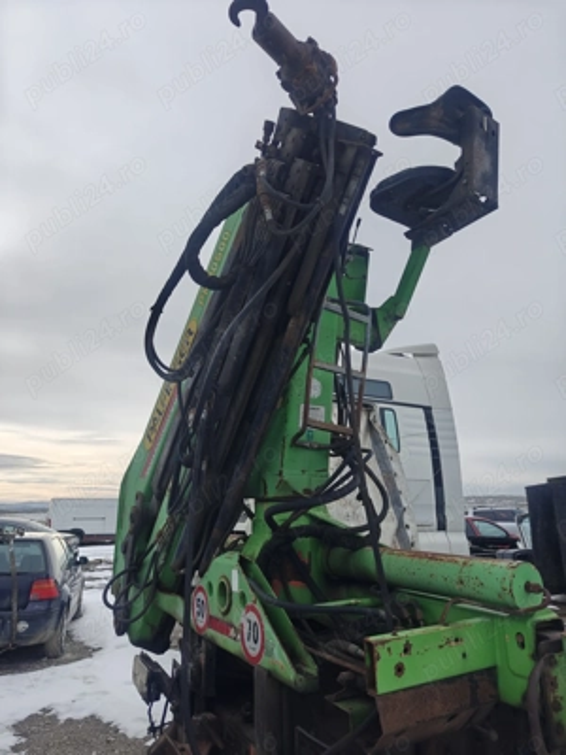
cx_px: 283
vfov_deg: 73.9
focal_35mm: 23
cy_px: 378
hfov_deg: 58.9
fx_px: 501
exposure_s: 1/1189
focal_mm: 6.06
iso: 50
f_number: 1.6
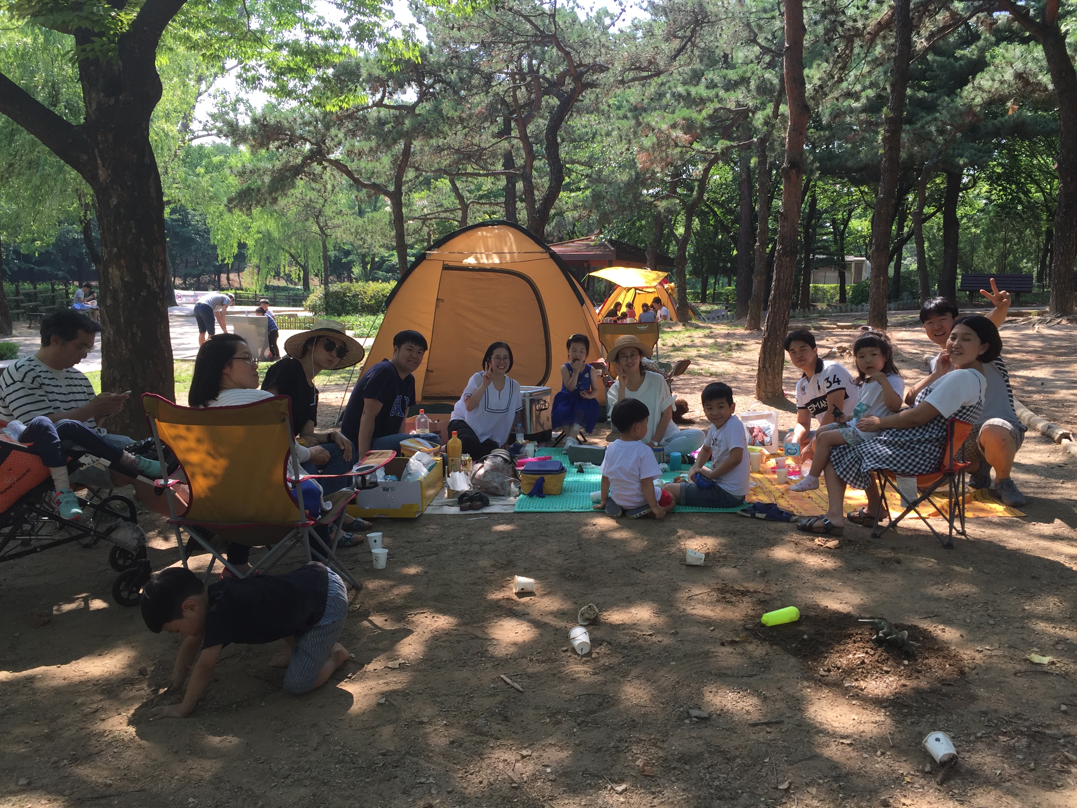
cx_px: 538
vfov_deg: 48.2
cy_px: 404
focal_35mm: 29
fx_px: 902
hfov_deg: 61.7
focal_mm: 4.15
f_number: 2.2
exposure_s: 1/338
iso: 32
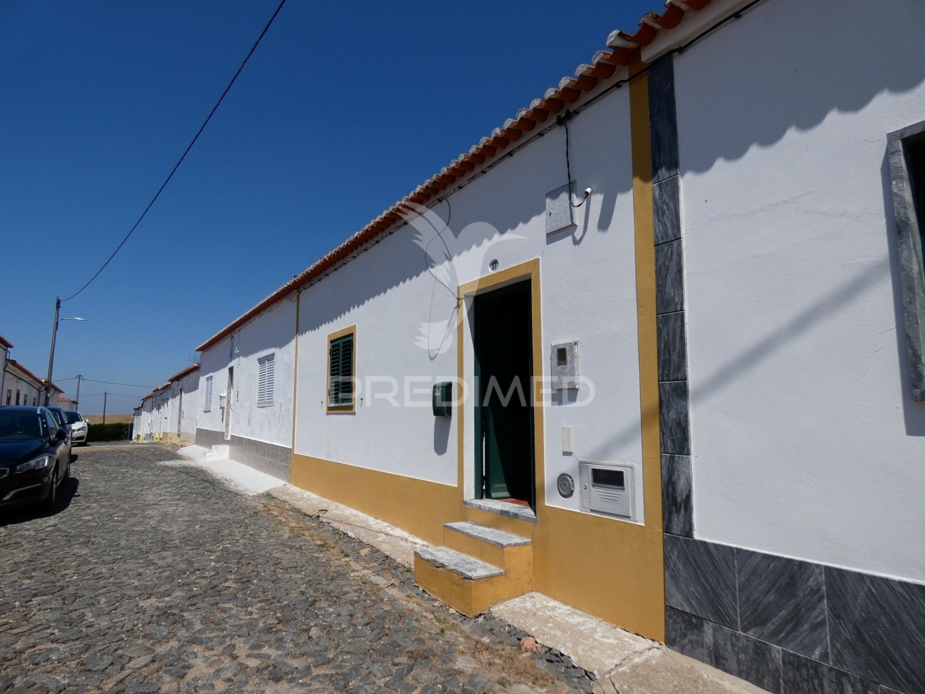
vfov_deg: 66.0
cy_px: 347
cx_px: 462
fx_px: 534
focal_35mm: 20
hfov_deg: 81.7
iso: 80
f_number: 2.8
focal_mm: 3.6
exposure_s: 1/3200
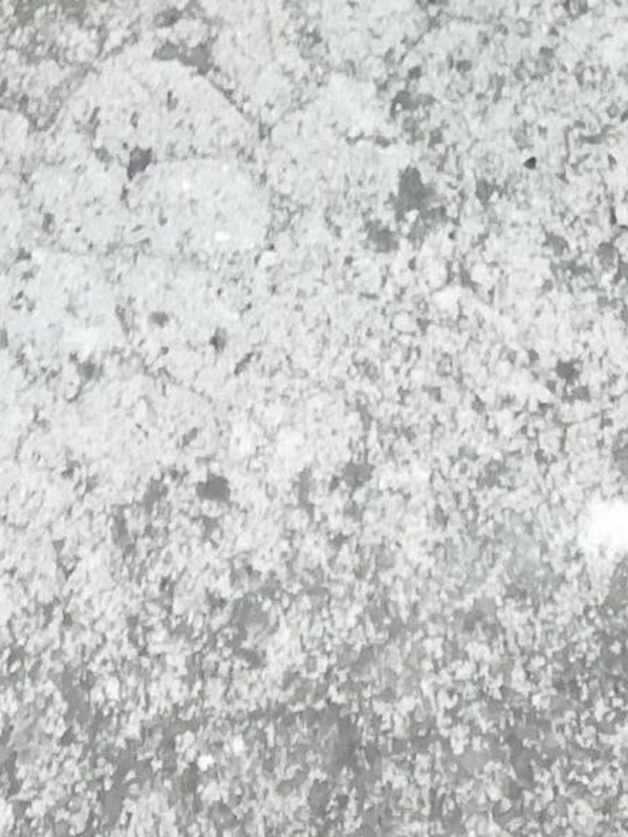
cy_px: -1262
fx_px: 3482
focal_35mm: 144
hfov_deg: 10.3
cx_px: 347
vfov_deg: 11.2
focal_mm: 3.46
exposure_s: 1/100
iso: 50
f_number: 2.2
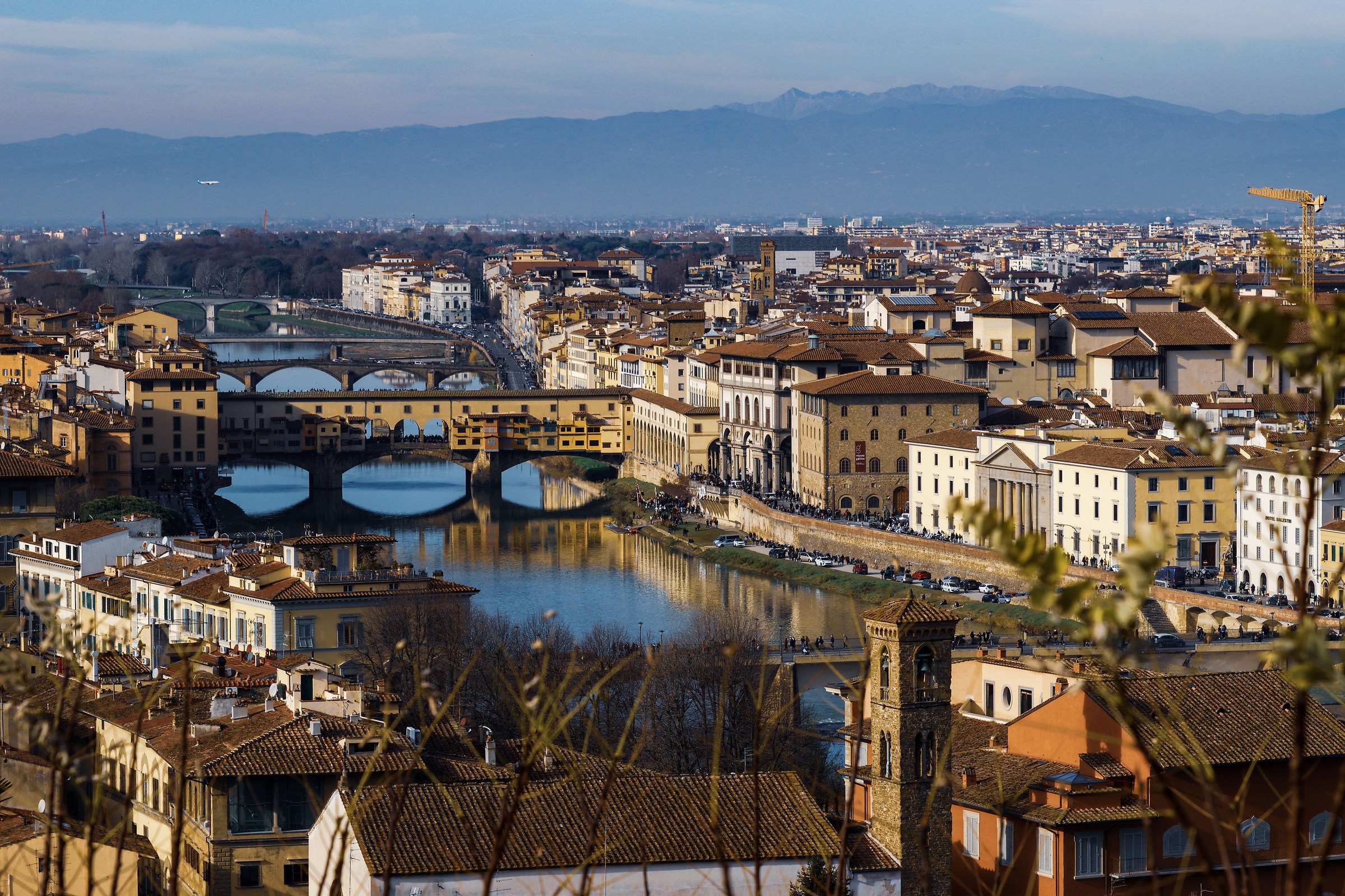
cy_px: 448
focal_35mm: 117
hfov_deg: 17.5
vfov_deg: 11.7
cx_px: 672
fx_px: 4371
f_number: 9
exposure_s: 1/250
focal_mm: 78
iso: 100
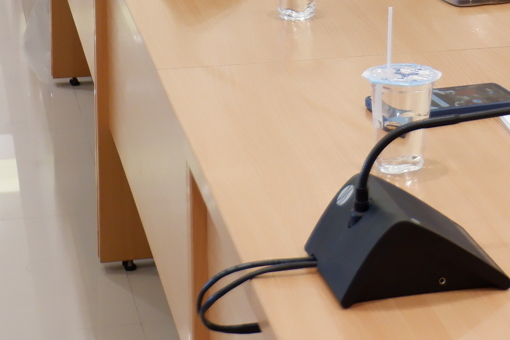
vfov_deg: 10.9
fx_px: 1728
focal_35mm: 122
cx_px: 537
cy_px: -113
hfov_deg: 16.4
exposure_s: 1/56
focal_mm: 26.9
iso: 1000
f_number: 4.5
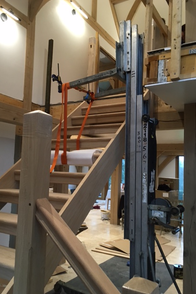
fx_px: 253
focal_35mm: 31
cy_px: 148
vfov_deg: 60.3
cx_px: 88
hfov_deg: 42.3
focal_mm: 4.15
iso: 160
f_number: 2.2
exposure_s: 1/33
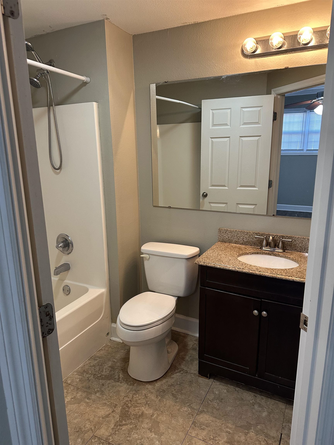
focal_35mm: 24
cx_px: 167
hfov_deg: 56.8
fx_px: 309
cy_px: 222
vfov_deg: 71.6
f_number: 1.78
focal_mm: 6.86
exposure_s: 1/60
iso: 250
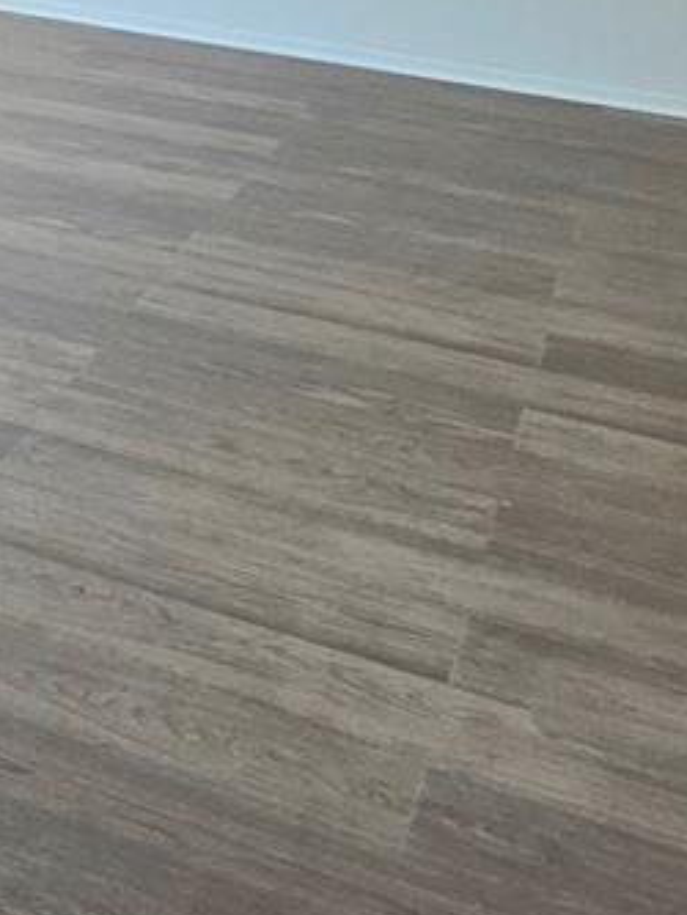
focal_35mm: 60
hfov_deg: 18.5
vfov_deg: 31.5
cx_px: -580
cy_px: 209
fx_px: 1587
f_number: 2.2
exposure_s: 1/120
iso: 80
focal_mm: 2.2
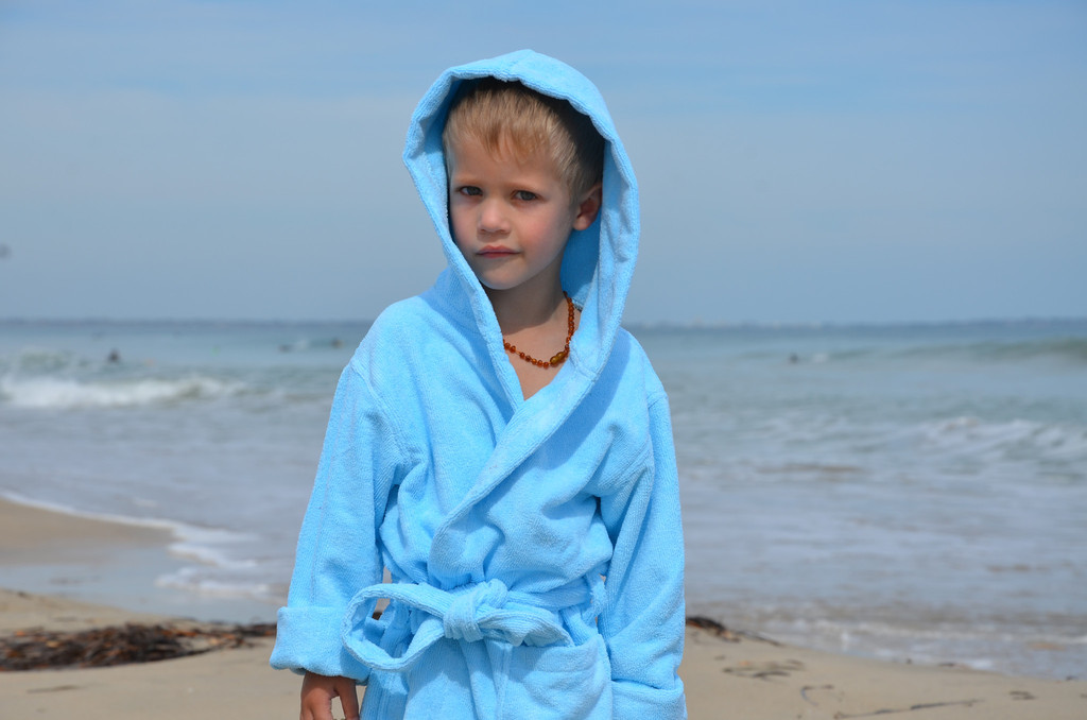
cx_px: 544
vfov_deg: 10.7
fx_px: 3841
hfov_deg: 16.1
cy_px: 360
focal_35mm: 128
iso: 100
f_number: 9
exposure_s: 1/320
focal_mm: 85
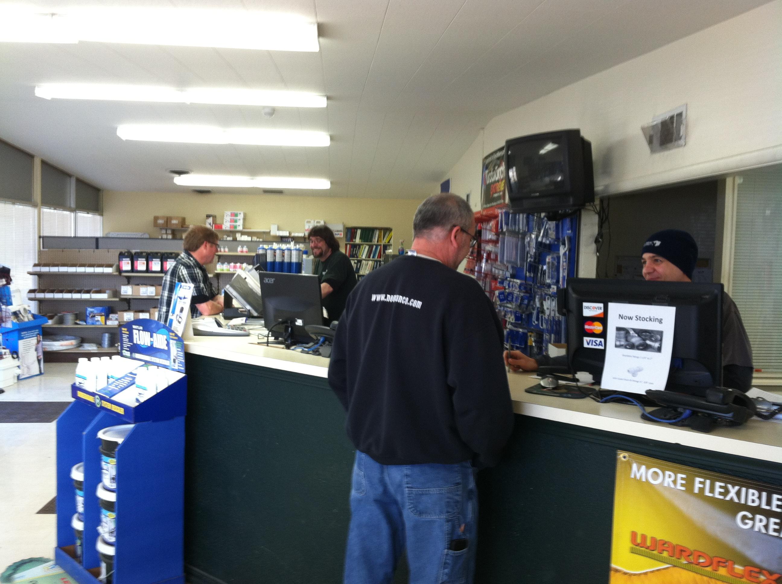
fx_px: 790
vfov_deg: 40.6
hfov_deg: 52.7
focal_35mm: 35
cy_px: 292
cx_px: 391
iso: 80
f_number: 2.8
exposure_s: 1/20
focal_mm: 3.85
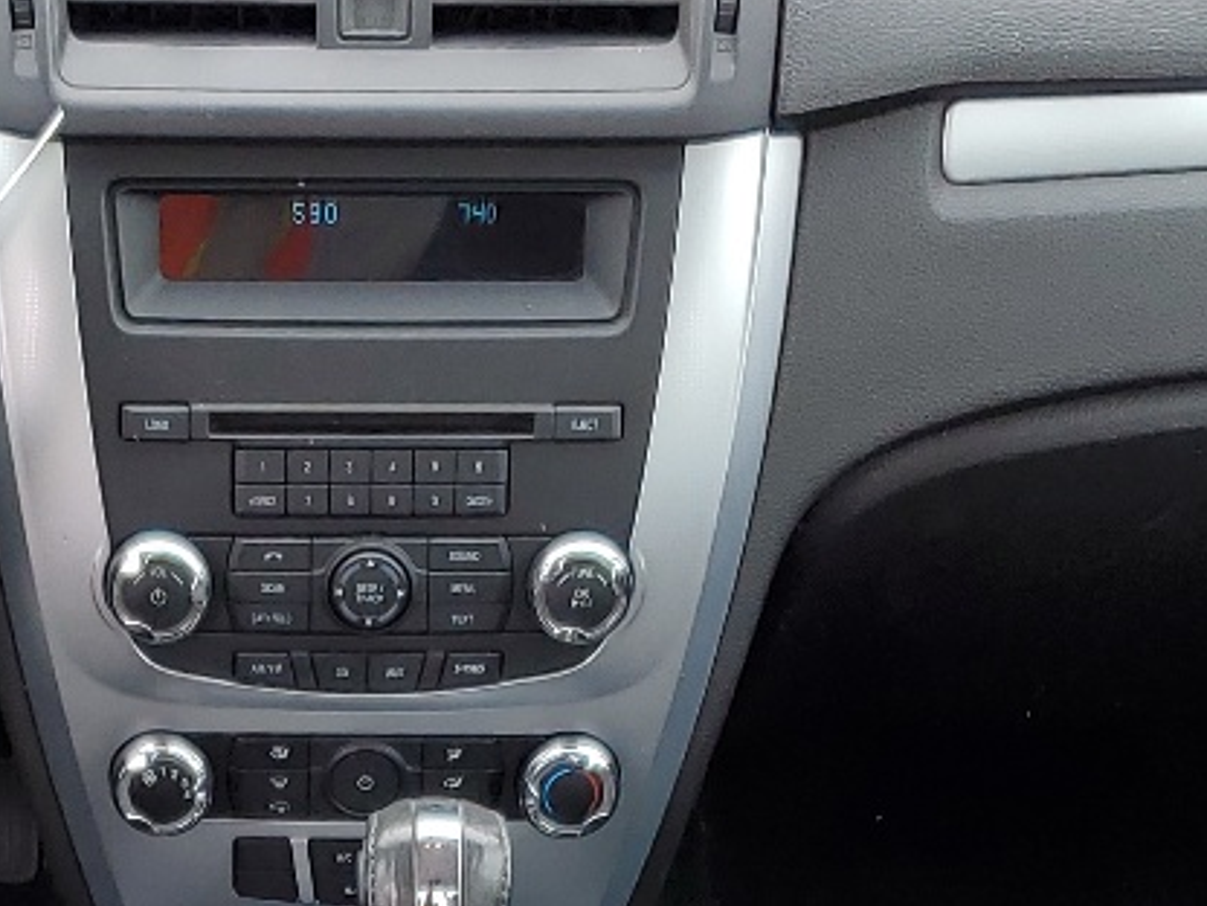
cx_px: 310
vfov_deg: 14.0
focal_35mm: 100
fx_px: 3487
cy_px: 1284
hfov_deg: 19.5
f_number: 1.5
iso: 50
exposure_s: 1/208
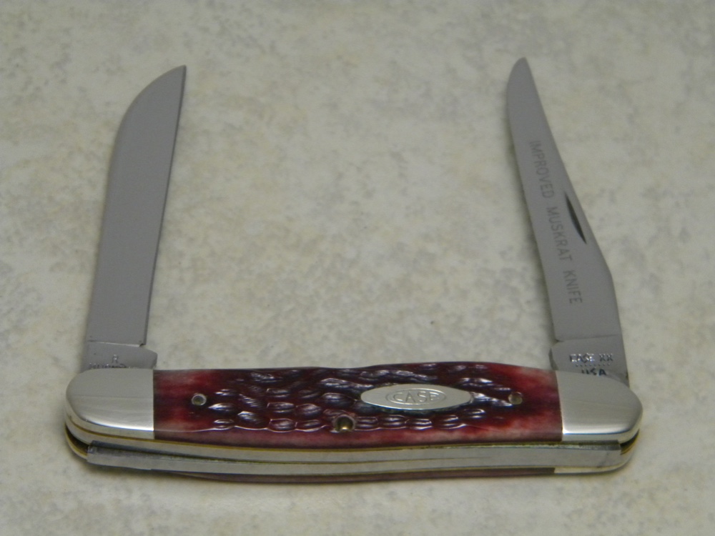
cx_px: 358
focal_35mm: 148
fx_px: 3057
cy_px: 268
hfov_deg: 13.3
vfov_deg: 10.0
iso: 400
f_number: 5
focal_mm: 26.8
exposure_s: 1/24.5
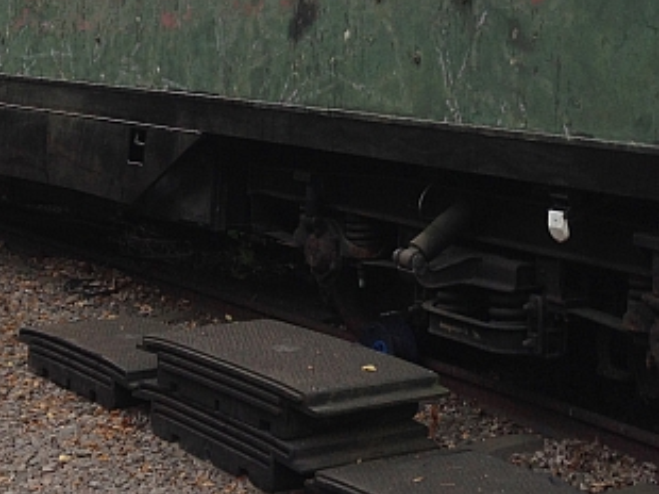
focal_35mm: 87
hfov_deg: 22.4
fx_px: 1655
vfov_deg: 16.2
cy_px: -128
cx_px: 446
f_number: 2.4
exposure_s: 1/181
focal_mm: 4.12
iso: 50
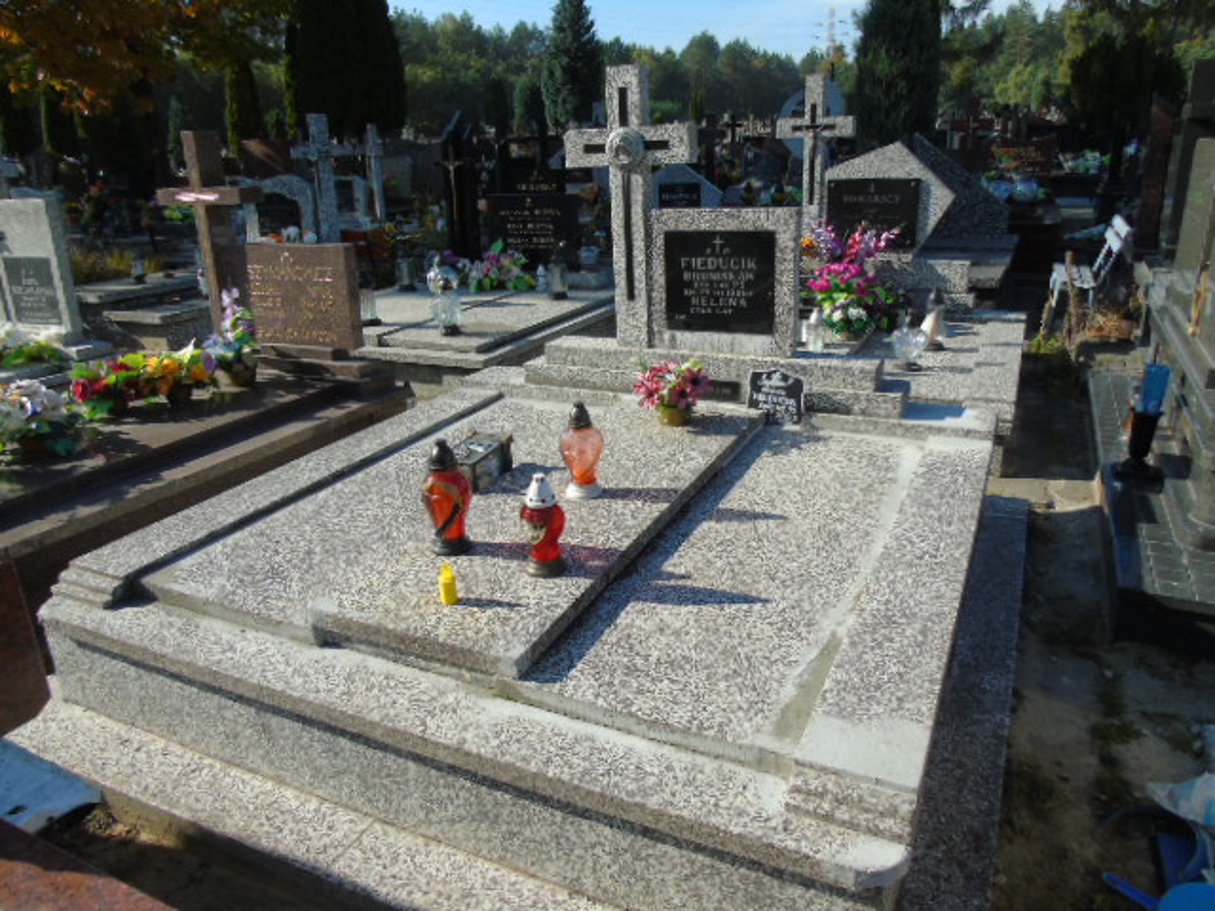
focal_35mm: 25
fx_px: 877
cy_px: 456
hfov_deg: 69.4
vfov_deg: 54.9
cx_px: 608
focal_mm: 4.4
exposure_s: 1/640
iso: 80
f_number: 3.4
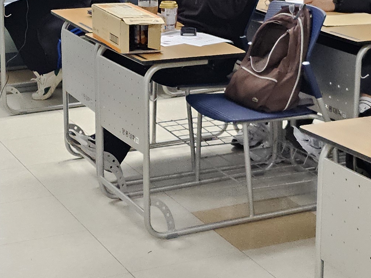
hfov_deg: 20.7
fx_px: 1018
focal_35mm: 95
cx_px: 189
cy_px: 70
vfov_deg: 15.5
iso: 500
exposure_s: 1/120
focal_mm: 5
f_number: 1.8
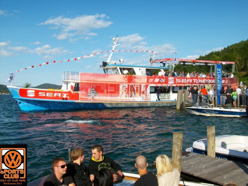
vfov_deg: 39.6
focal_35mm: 36
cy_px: 88
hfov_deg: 51.3
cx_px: 130
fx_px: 258
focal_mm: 5.7
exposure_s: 1/409
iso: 80
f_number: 5.5
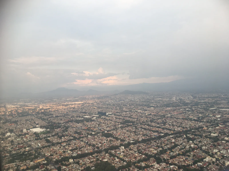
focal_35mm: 29
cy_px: 86
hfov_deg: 61.7
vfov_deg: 48.2
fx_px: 192
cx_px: 114
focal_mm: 4.15
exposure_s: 1/203
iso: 25
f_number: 2.2
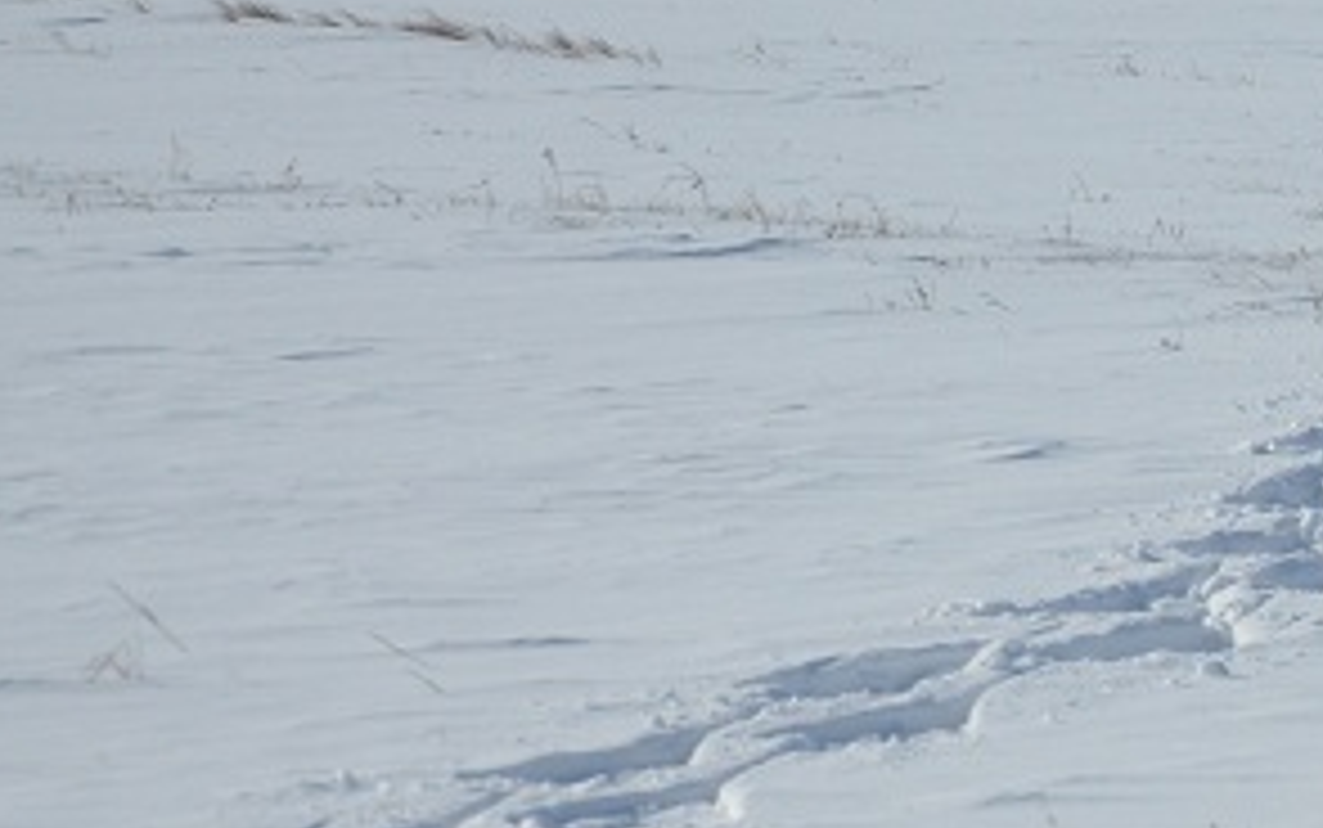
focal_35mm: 294
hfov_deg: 7.1
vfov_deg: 4.5
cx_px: 1800
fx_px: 10605
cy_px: 896
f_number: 9
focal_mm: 66
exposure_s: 1/1250
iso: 400
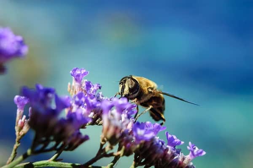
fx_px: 526
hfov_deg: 27.0
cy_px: 84
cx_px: 126
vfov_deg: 18.1
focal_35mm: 75
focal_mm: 50
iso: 200
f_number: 8
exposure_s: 1/400
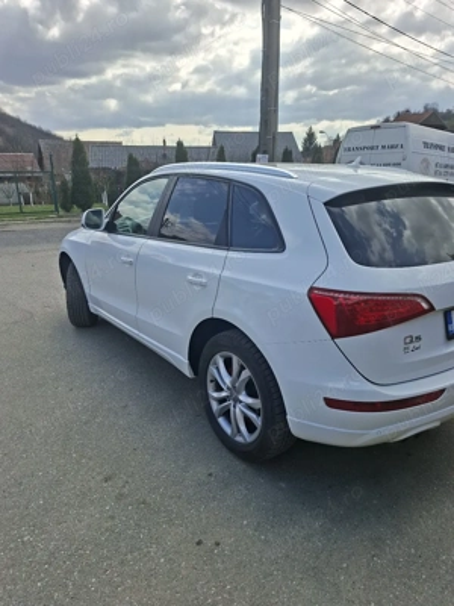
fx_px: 402
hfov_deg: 58.9
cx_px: 227
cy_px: 303
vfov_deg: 73.9
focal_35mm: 23
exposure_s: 1/3333
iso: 50
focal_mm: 5.54
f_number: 1.8
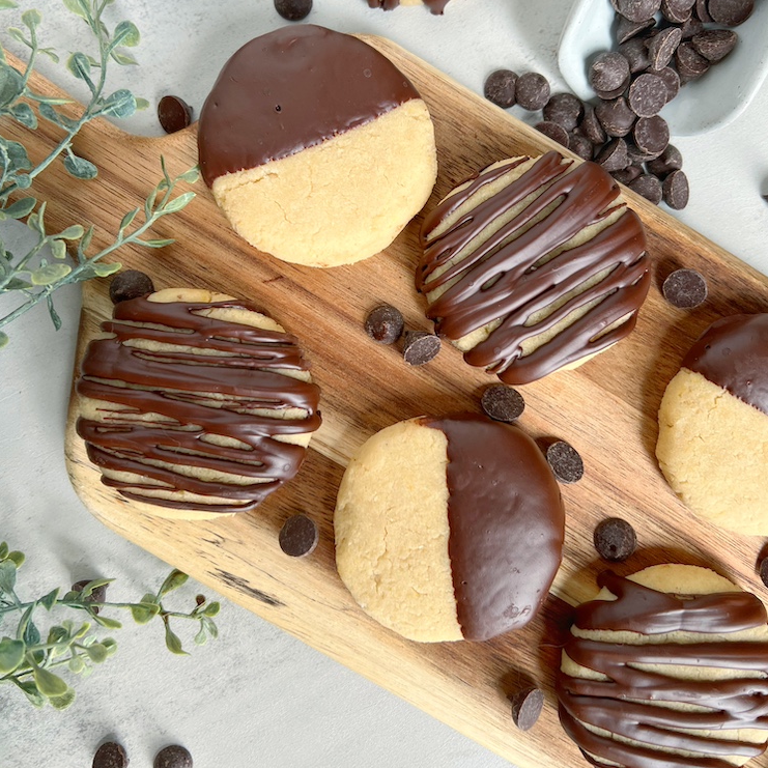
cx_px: 385
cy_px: 318
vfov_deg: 52.3
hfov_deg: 52.5
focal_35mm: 31
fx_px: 778
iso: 100
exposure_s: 1/121
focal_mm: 5.7
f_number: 1.5
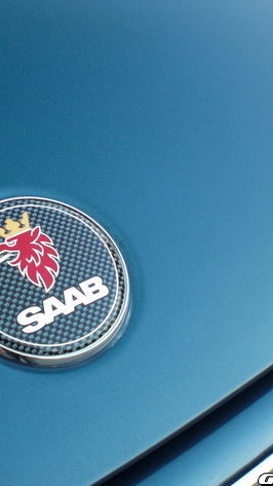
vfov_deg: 37.2
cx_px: 106
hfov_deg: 21.4
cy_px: 242
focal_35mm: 56
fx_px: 721
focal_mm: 6.3
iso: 100
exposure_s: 1/80
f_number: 3.1
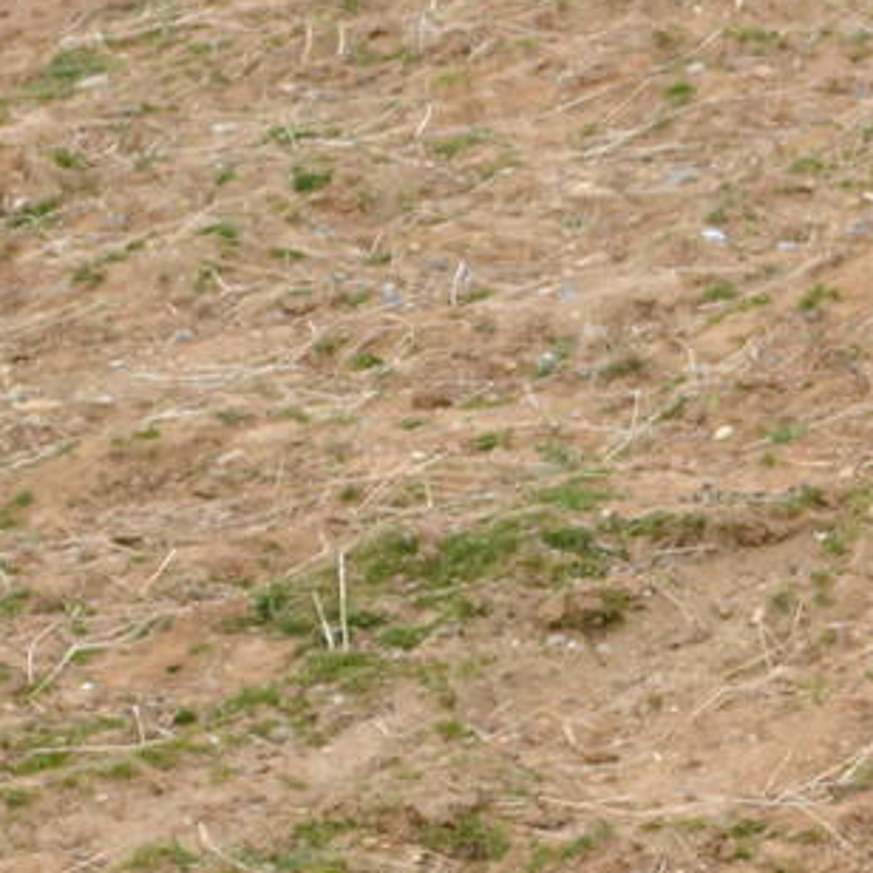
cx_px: 1763
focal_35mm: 994
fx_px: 28361
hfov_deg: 1.8
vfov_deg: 1.8
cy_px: 1475
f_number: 5
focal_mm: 150
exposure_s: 1/500
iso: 400
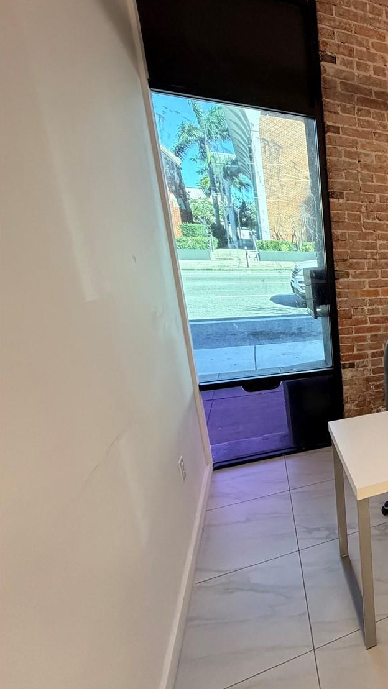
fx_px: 402
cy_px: 349
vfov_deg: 81.2
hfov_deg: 36.0
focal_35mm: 22
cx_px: 495
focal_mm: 2.22
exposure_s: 1/93
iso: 320
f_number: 2.2
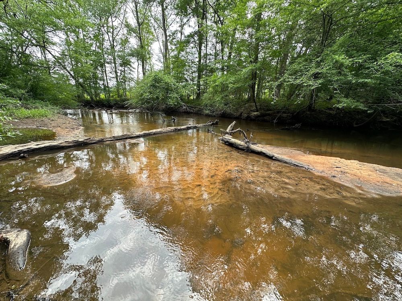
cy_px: 150
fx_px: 163
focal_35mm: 14
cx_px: 201
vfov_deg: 85.7
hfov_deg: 102.1
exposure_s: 1/125
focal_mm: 2.22
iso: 40
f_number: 2.2
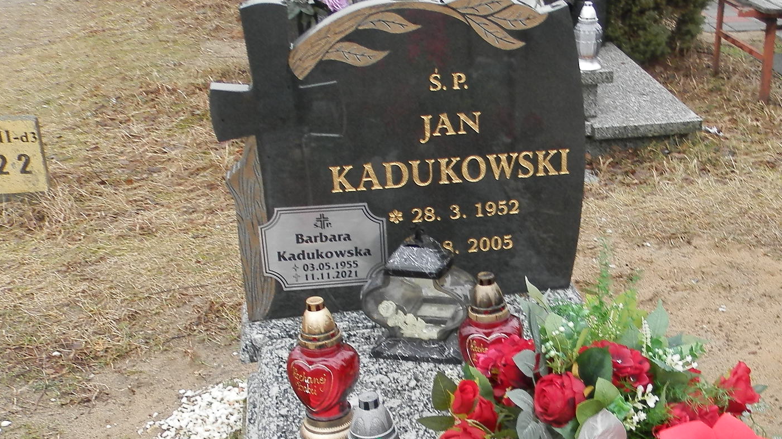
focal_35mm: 50
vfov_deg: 23.6
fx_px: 1037
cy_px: 356
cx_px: 564
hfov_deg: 40.4
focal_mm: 4.5
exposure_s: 1/80
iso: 80
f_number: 3.1
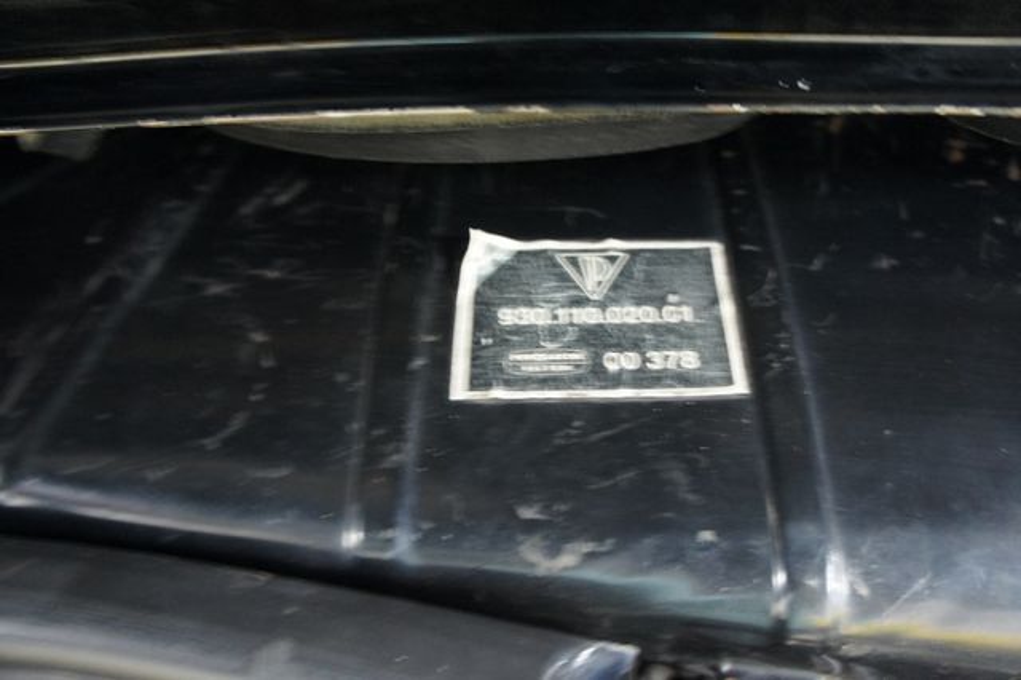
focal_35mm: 27
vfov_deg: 47.9
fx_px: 765
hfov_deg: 67.4
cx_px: 510
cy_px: 340
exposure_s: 1/5
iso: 1600
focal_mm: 18
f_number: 3.5
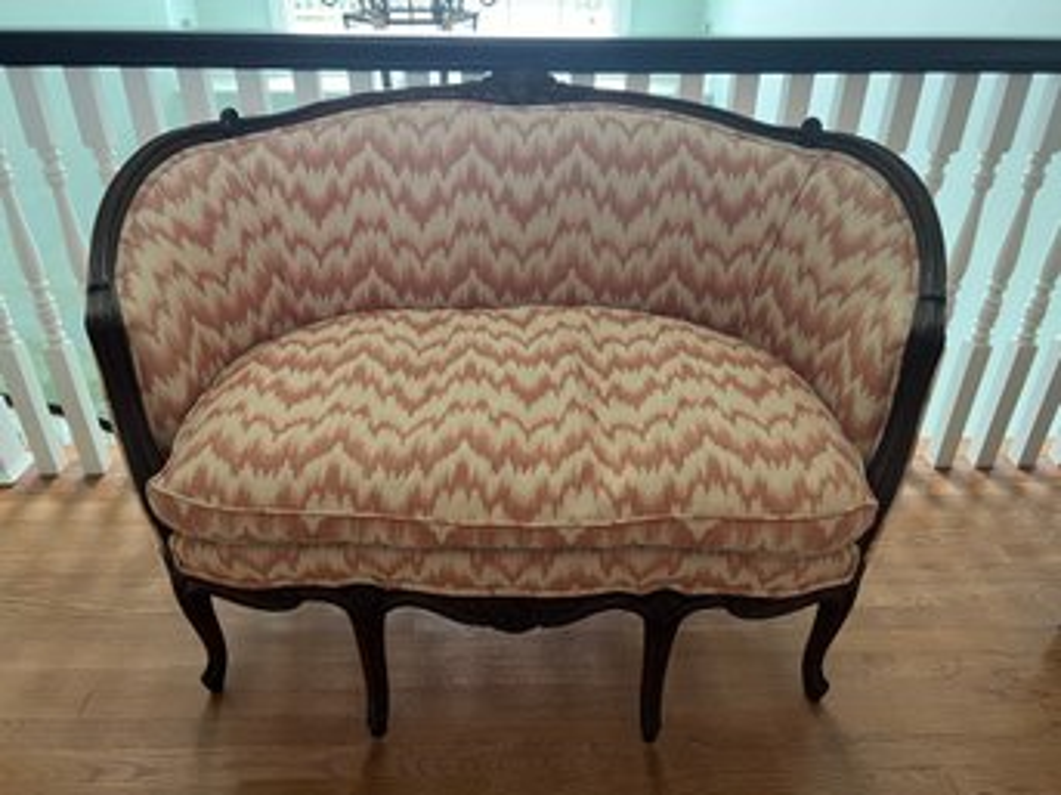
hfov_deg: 67.3
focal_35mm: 26
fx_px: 797
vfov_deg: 53.0
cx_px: 530
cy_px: 398
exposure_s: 1/60
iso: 250
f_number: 1.5
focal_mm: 5.7
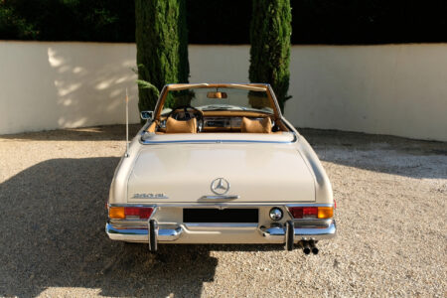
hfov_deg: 63.7
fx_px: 360
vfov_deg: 45.0
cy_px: 149
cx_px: 224
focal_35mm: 29
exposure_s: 1/300
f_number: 6.4
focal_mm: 19.4
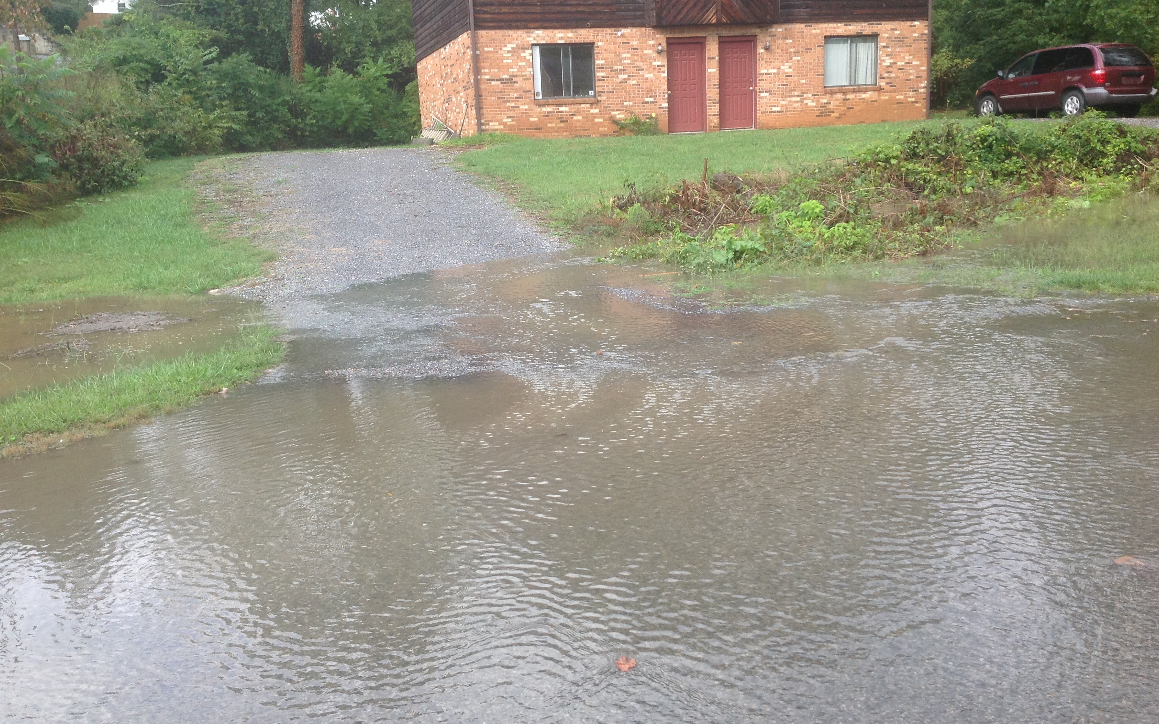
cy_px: 372
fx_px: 1200
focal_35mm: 38
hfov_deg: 51.5
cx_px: 593
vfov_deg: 33.6
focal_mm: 4.28
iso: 50
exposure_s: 1/414
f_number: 2.4
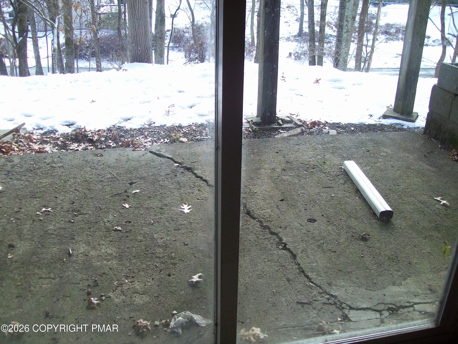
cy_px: 172
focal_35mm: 36
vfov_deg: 39.7
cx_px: 229
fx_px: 476
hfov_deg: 51.4
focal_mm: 6
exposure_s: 1/106
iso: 80
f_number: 2.7
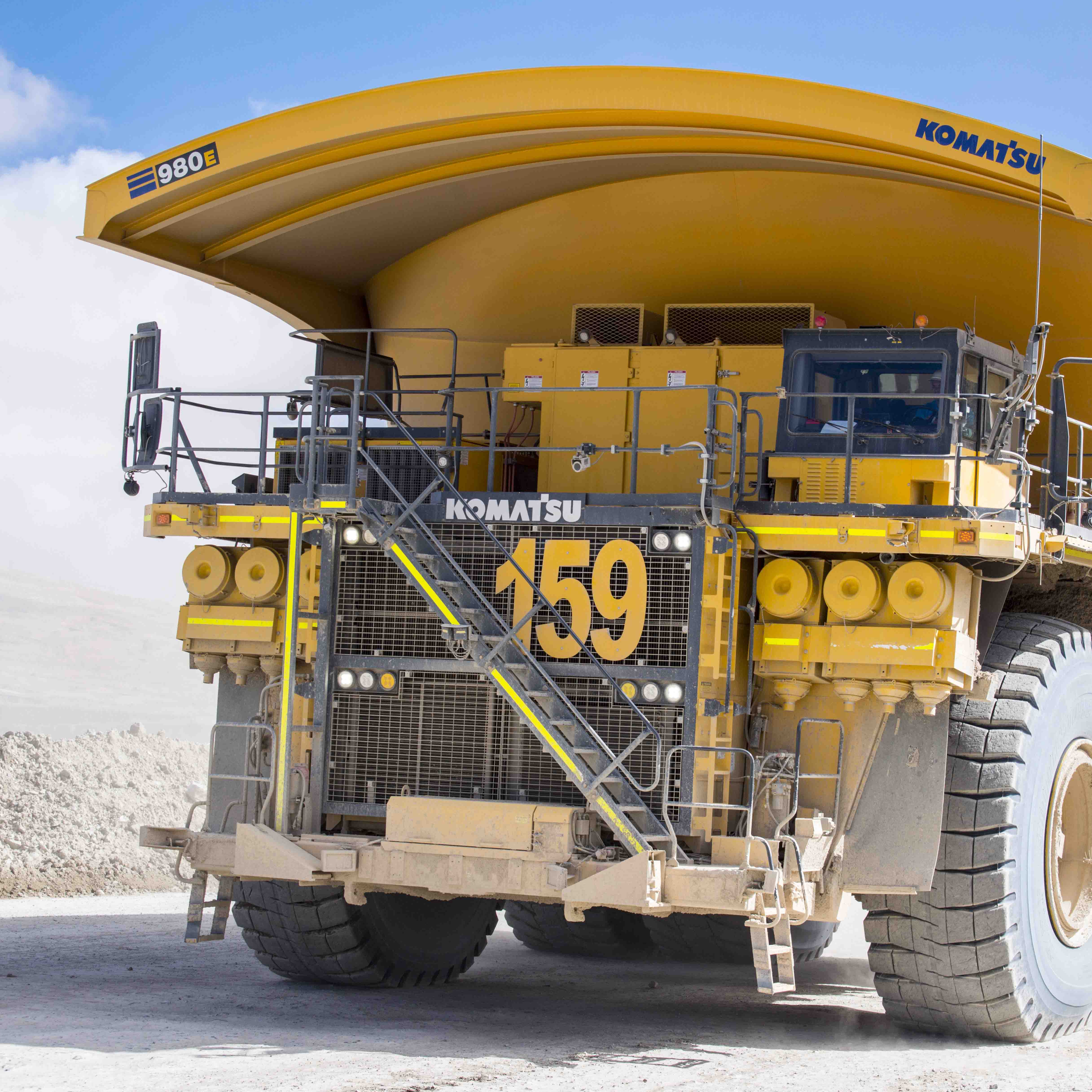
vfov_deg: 19.3
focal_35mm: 90
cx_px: 603
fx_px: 3212
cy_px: 549
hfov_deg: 19.3
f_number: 8
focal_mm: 70
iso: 400
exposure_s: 1/800
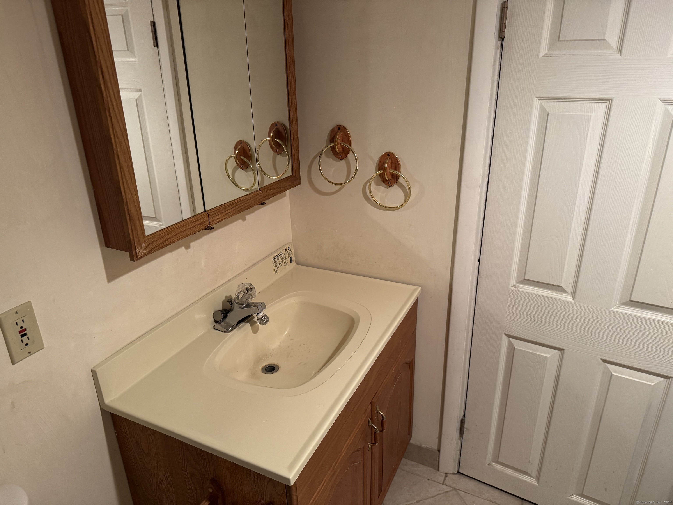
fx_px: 467
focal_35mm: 24
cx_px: 336
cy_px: 252
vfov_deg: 56.8
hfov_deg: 71.6
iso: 400
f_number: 1.78
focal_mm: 6.76
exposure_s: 1/60
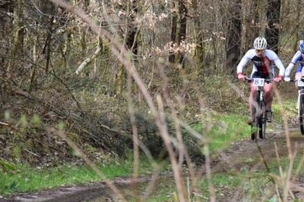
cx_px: 302
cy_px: 55
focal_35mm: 225
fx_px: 1898
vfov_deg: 6.1
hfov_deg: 9.1
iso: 4000
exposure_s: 1/2000
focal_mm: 70
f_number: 8
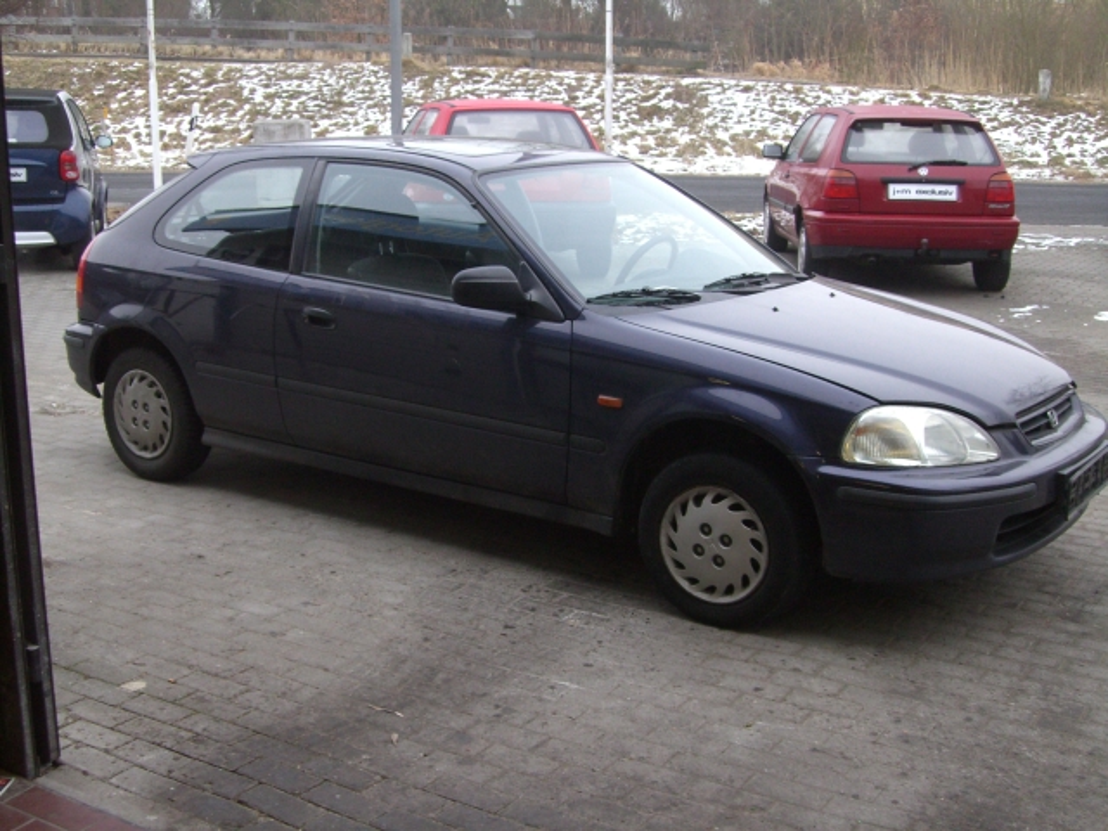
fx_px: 1504
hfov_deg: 40.4
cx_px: 554
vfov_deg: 30.9
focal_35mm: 47
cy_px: 416
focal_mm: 7.6
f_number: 3
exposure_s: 1/80
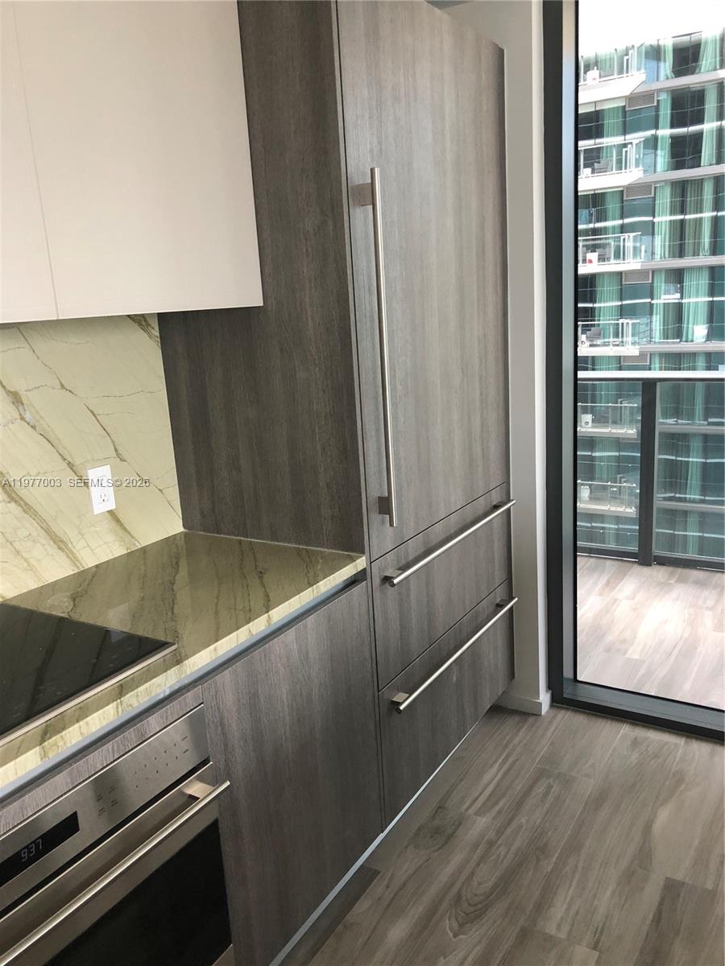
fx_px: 782
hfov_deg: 49.7
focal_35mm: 28
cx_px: 362
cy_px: 483
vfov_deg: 63.4
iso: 40
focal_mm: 4
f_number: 1.8
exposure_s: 1/30
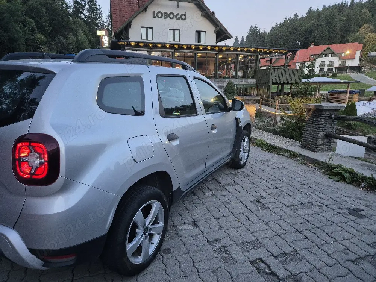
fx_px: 250
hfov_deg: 73.9
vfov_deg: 58.9
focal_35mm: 23
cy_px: 141
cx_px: 188
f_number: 1.8
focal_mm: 5.4
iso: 320
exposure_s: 1/100
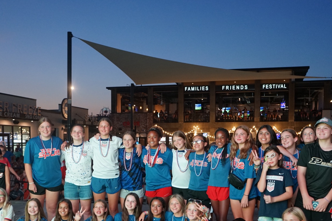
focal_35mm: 44
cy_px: 166
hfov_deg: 44.5
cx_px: 167
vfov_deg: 30.0
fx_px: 406
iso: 1600
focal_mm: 28
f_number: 3.5
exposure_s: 1/160
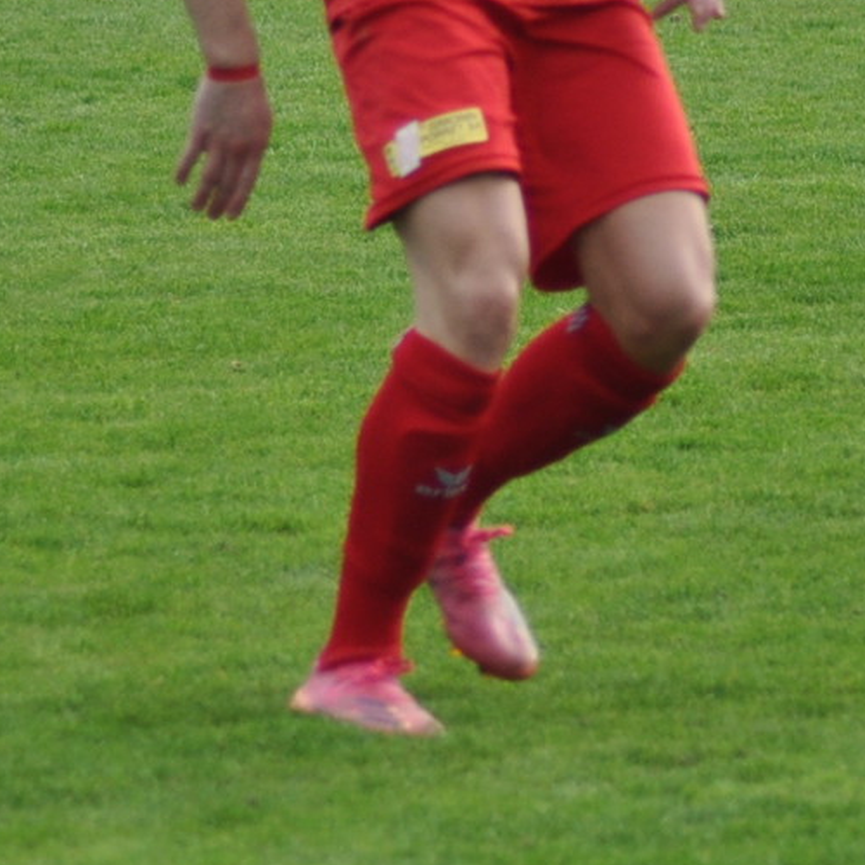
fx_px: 16194
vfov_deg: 3.1
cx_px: 600
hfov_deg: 3.1
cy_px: 126
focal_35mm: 573
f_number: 4.5
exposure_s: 1/1000
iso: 400
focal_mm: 105
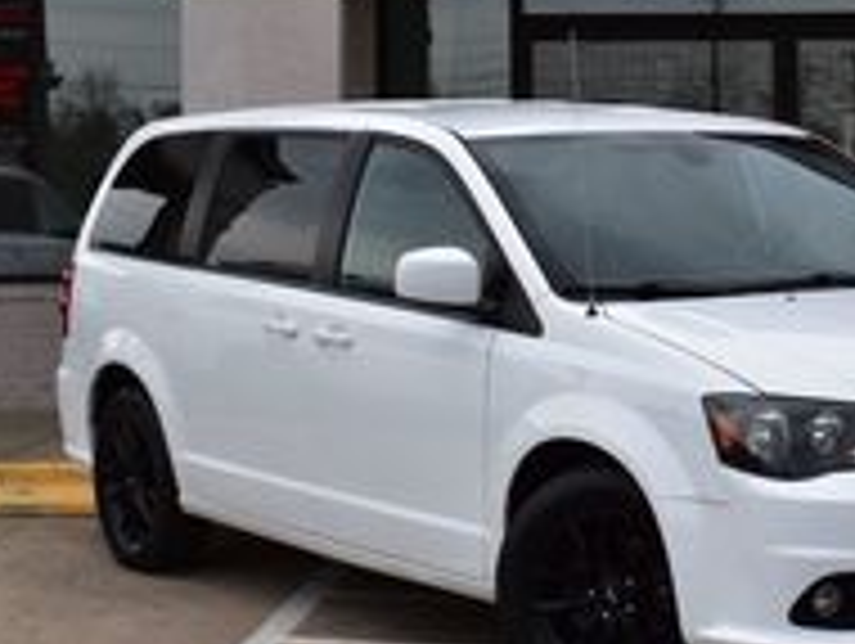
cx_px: 801
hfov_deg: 19.8
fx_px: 2399
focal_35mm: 97
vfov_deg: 15.2
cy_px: 176
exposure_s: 1/400
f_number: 11
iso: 400
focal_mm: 32
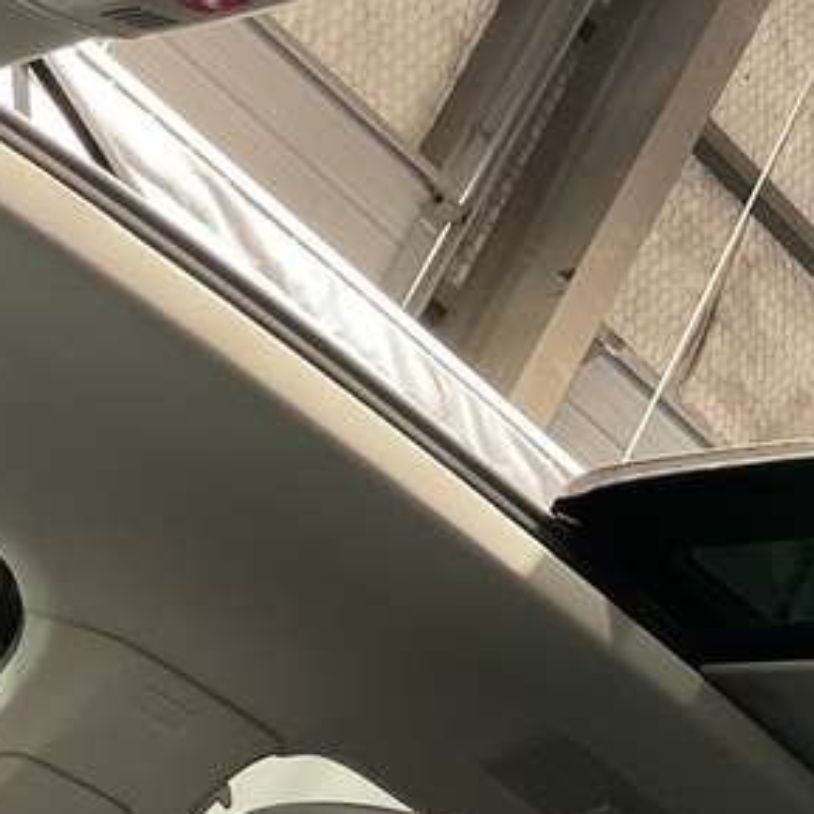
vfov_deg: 20.4
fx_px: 2261
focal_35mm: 85
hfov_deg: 20.0
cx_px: 749
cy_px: 335
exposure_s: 1/33
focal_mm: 3
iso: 200
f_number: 1.8
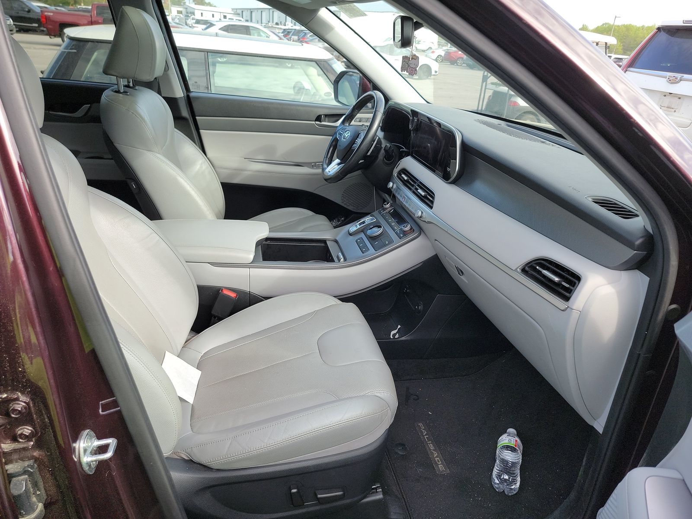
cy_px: 260
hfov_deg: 71.6
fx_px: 480
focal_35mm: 24
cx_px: 346
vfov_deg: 56.8
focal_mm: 6.7
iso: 50
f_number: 1.8
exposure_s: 1/136
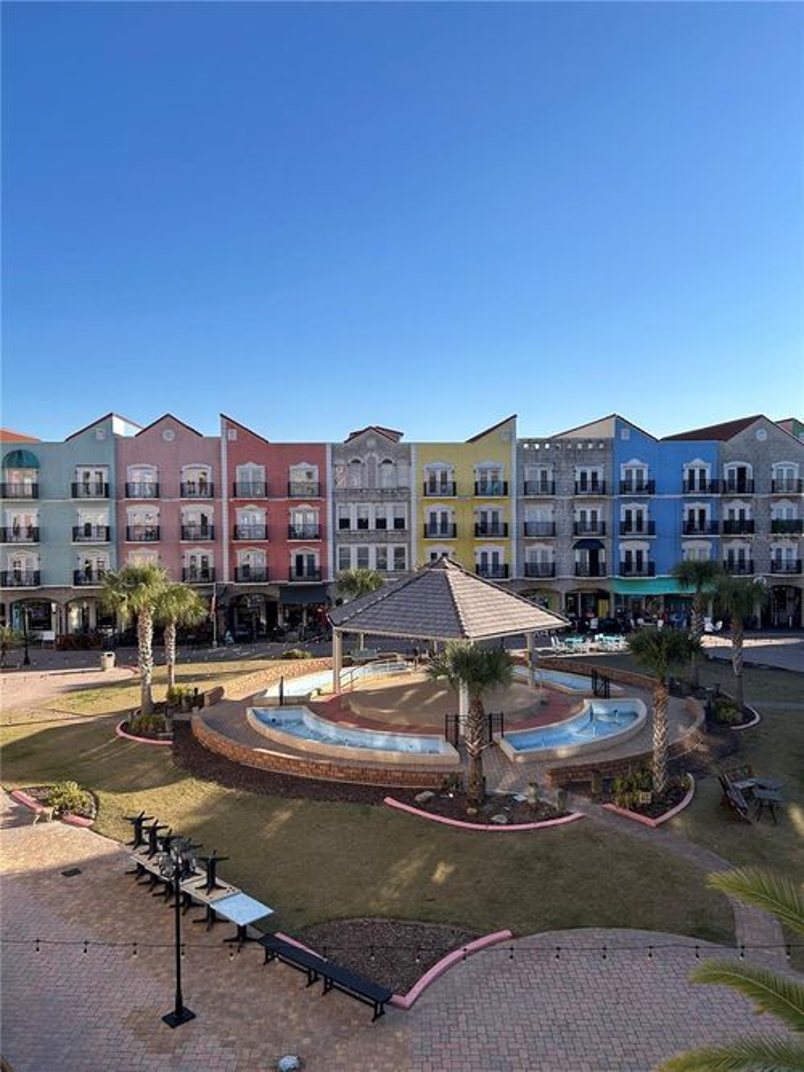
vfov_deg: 67.3
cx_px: 402
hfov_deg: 53.0
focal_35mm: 26
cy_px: 536
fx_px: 805
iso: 50
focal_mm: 5.7
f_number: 1.5
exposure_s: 1/3077
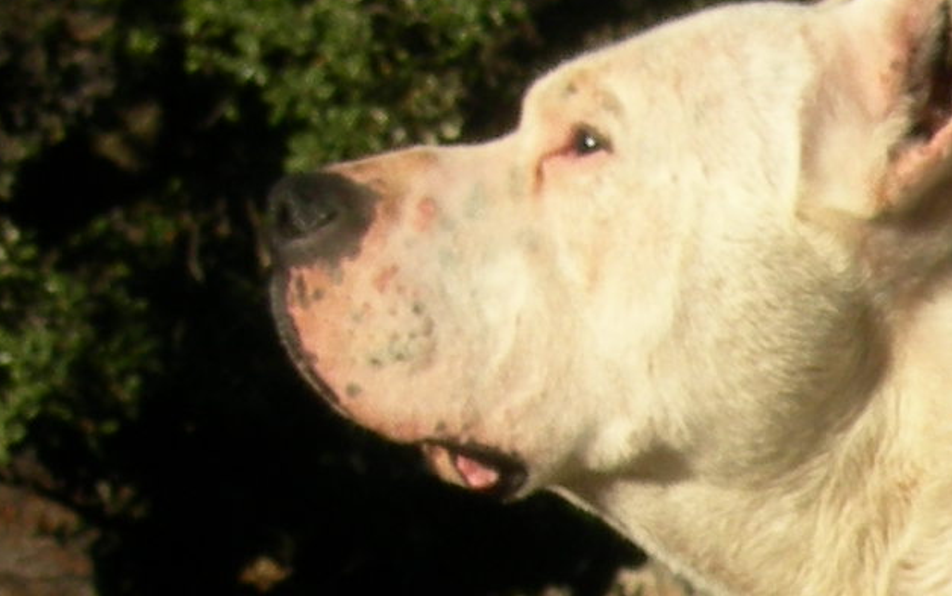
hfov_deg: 4.3
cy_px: 1106
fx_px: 12380
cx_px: 1918
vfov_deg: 2.7
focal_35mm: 477
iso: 50
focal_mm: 19.1
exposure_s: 1/273
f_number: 7.3
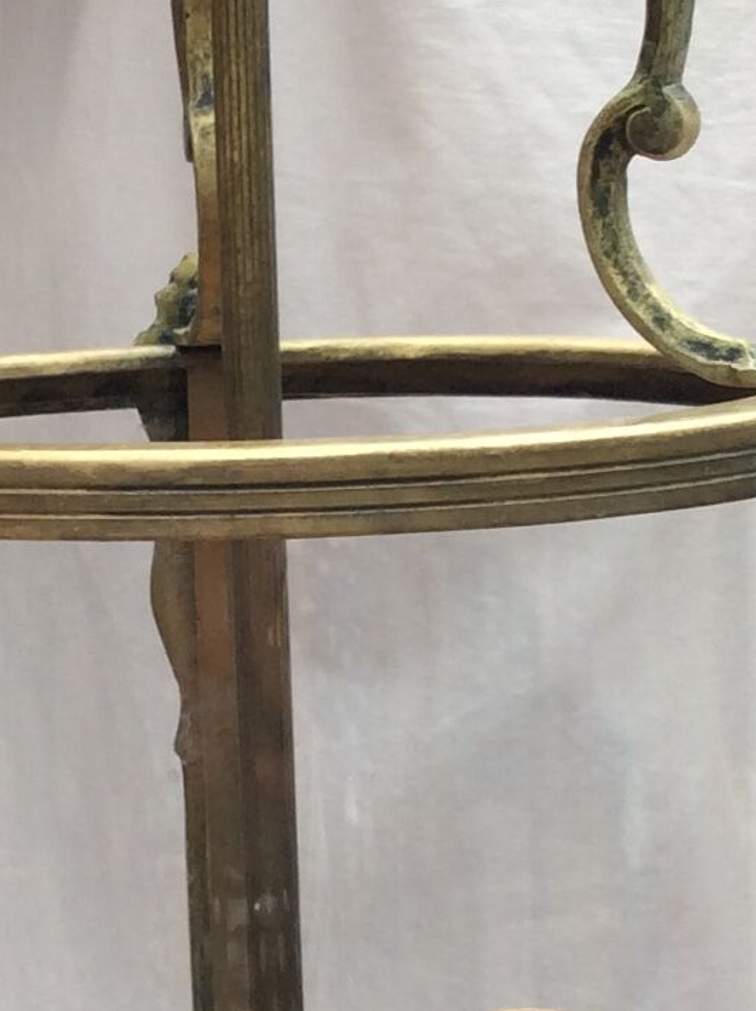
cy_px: 552
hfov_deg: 12.6
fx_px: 3414
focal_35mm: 117
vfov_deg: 16.8
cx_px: 153
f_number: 2.4
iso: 32
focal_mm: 3.3
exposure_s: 1/104
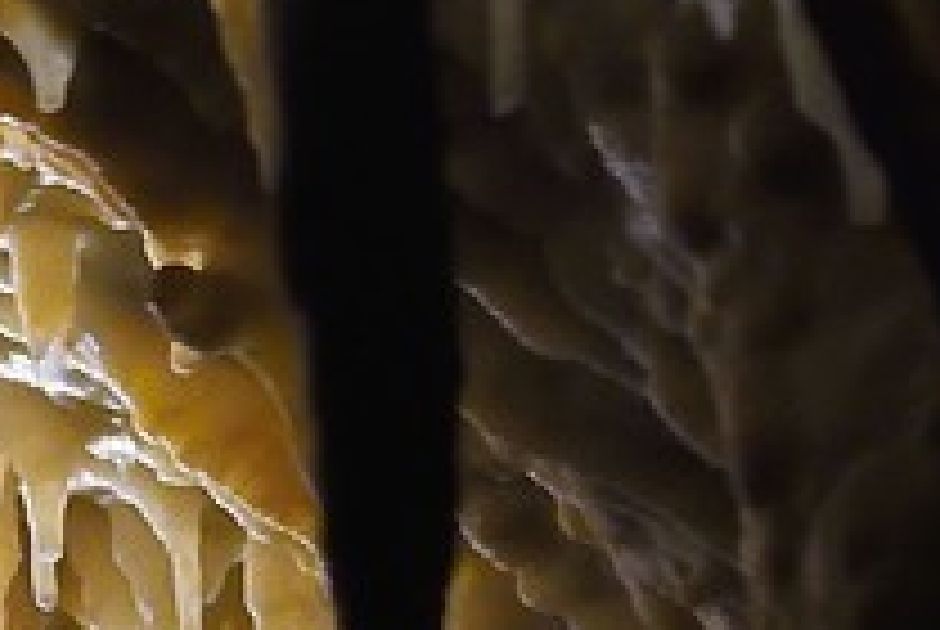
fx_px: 12394
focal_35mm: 474
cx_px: -2042
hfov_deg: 4.2
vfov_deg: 2.9
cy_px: 785
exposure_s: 1/40
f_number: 6.3
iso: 1600
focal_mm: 62
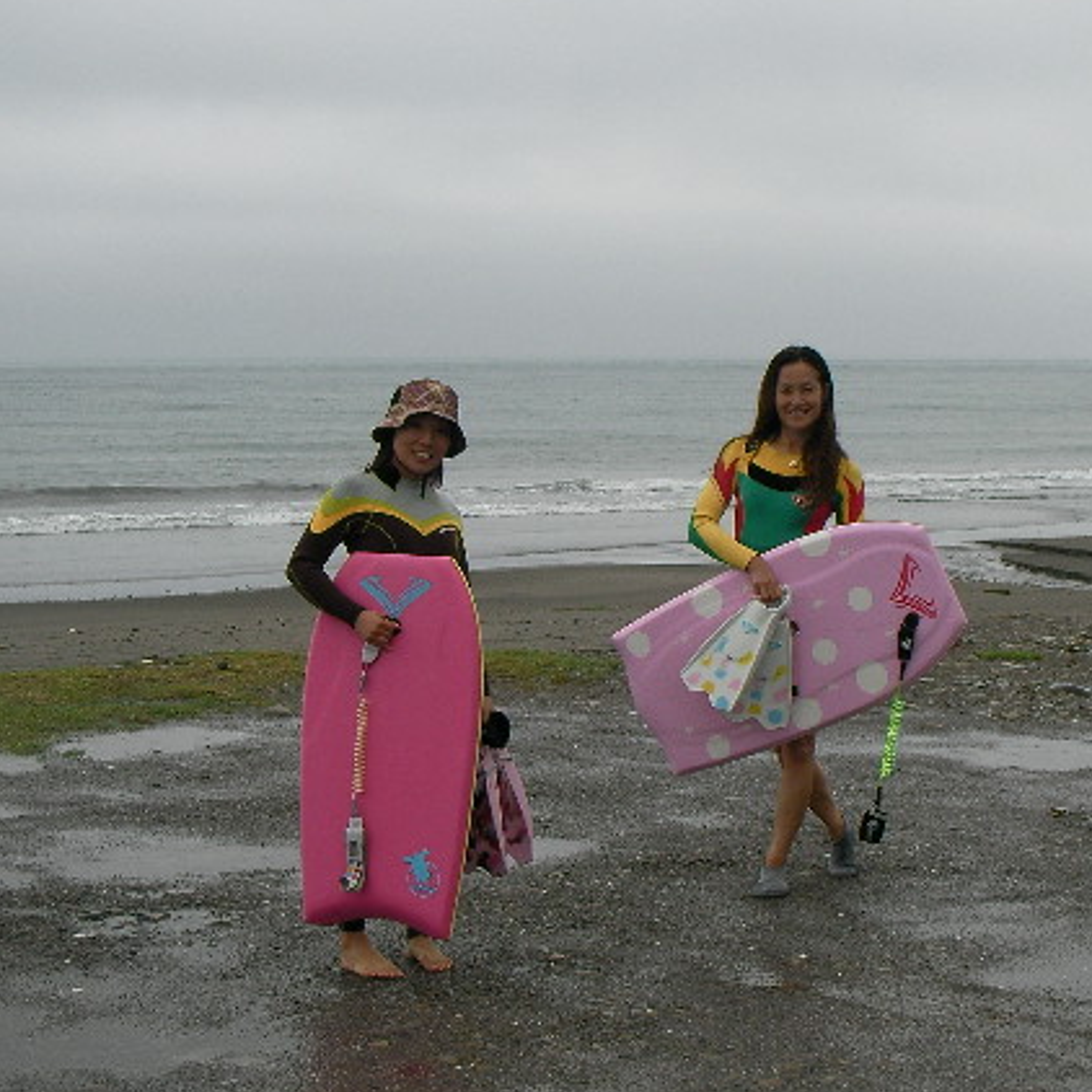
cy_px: 499
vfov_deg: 21.9
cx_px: 699
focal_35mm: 79
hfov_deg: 21.9
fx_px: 2820
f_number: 3.6
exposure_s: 1/250
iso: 50
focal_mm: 9.8
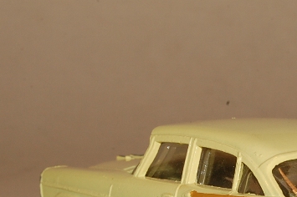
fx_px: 1534
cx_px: 278
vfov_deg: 7.3
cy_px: 173
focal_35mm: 186
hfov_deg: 11.0
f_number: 20
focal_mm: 55
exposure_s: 1/60
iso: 400
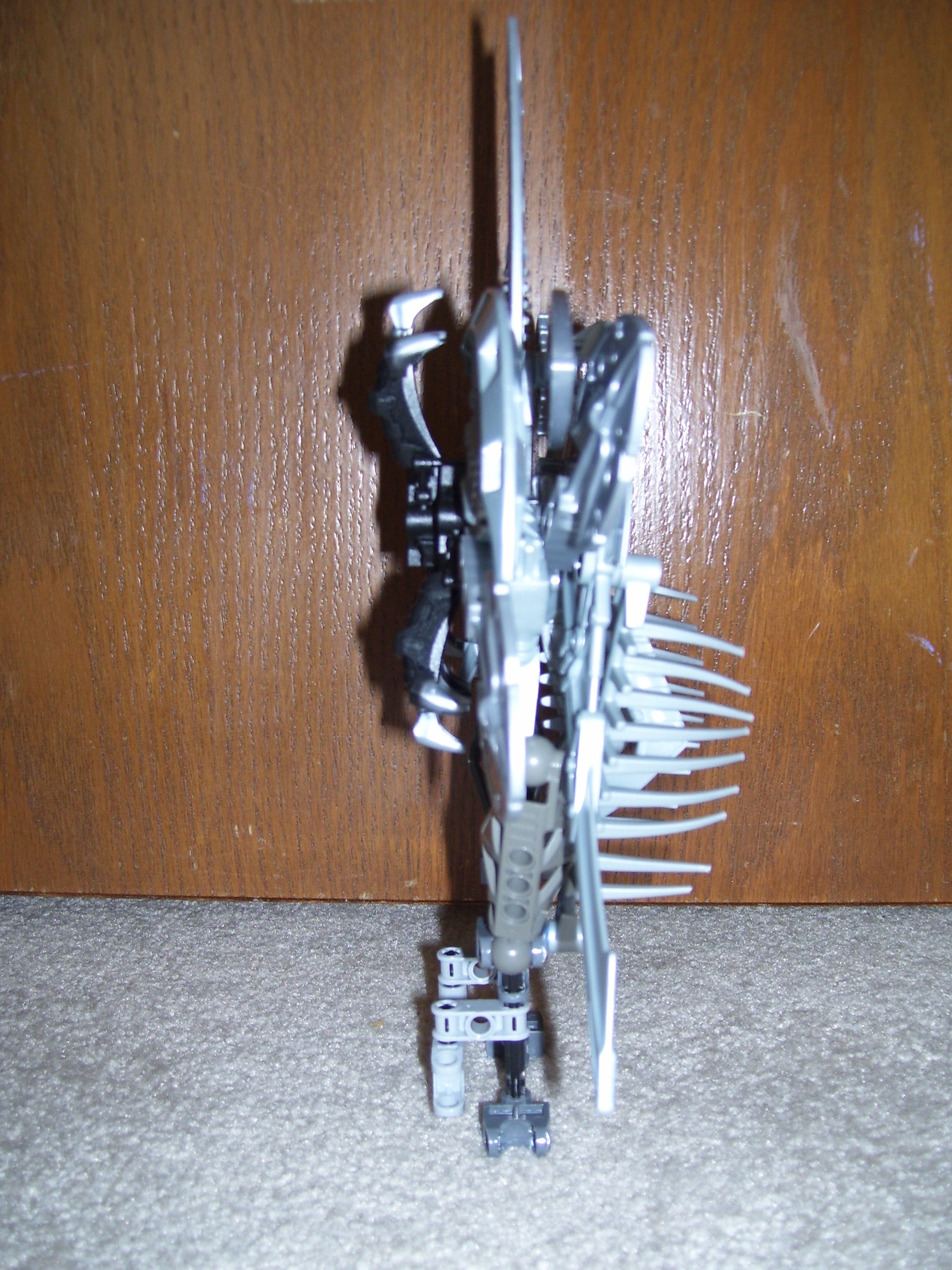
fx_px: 1357
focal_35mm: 37
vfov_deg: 50.1
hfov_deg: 38.7
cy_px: 635
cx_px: 476
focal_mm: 6
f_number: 2.7
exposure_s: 1/60
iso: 80
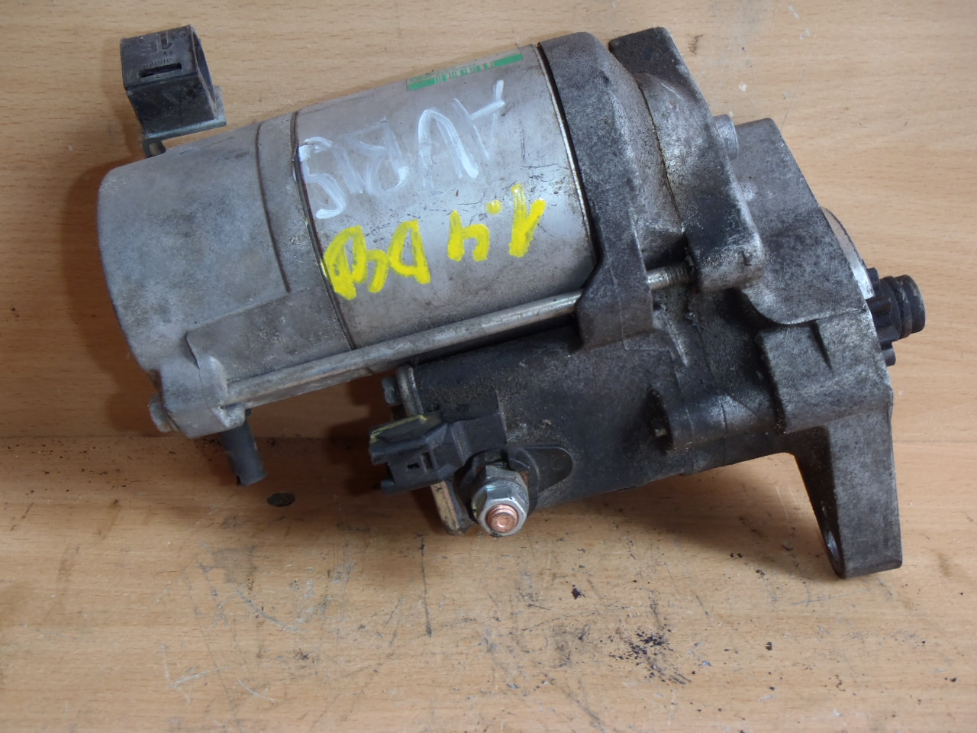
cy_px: 366
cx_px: 488
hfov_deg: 49.0
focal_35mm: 38
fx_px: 1073
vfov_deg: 37.7
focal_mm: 6.83
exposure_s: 1/40
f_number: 4.6
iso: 100
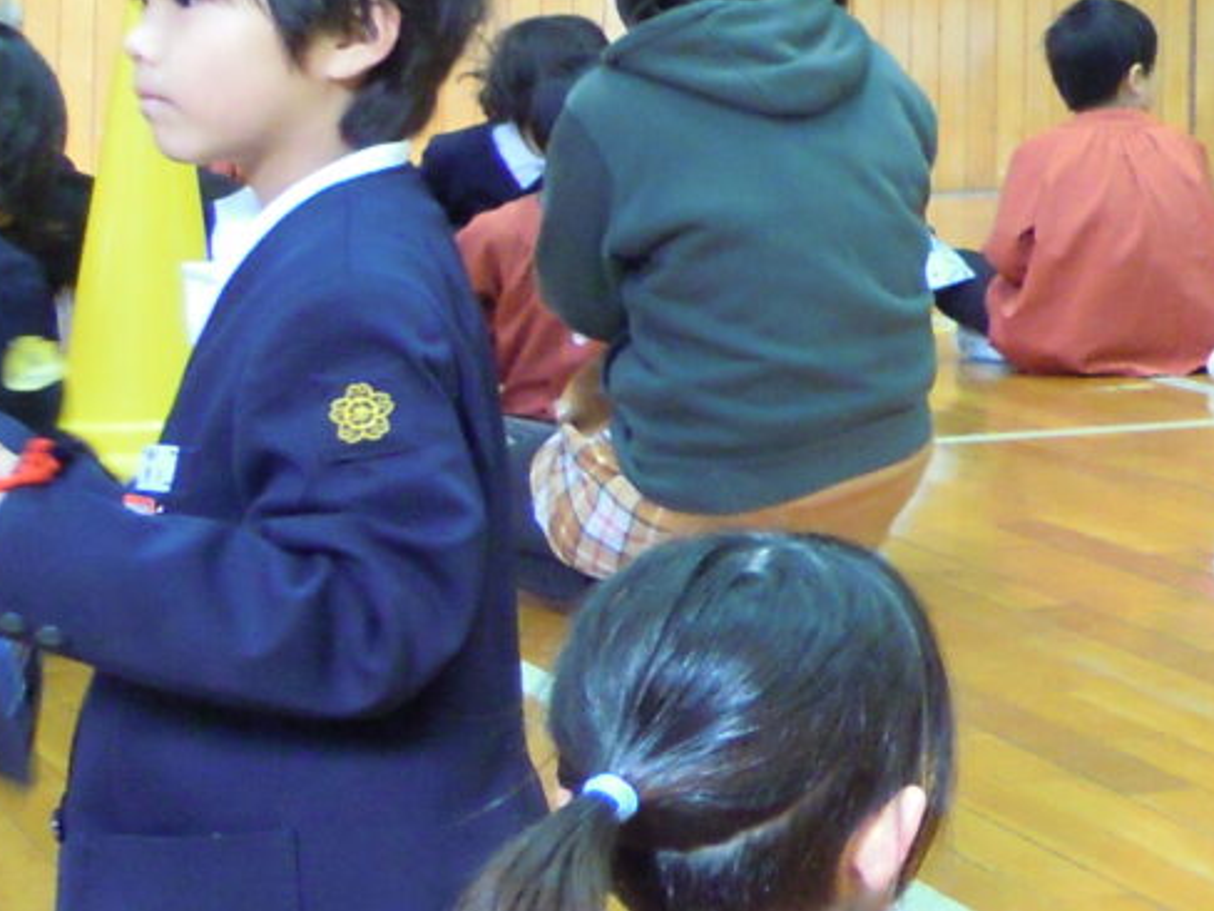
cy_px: -144
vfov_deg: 11.6
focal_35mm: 126
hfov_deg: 13.8
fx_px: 4419
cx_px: 2231
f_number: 2.8
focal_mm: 5.7
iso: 400
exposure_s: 1/20
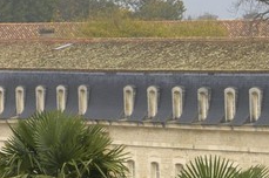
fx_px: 3910
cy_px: 241
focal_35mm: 524
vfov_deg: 2.6
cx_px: 934
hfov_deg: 3.8
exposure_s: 1/160
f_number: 7.1
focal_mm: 50
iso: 100
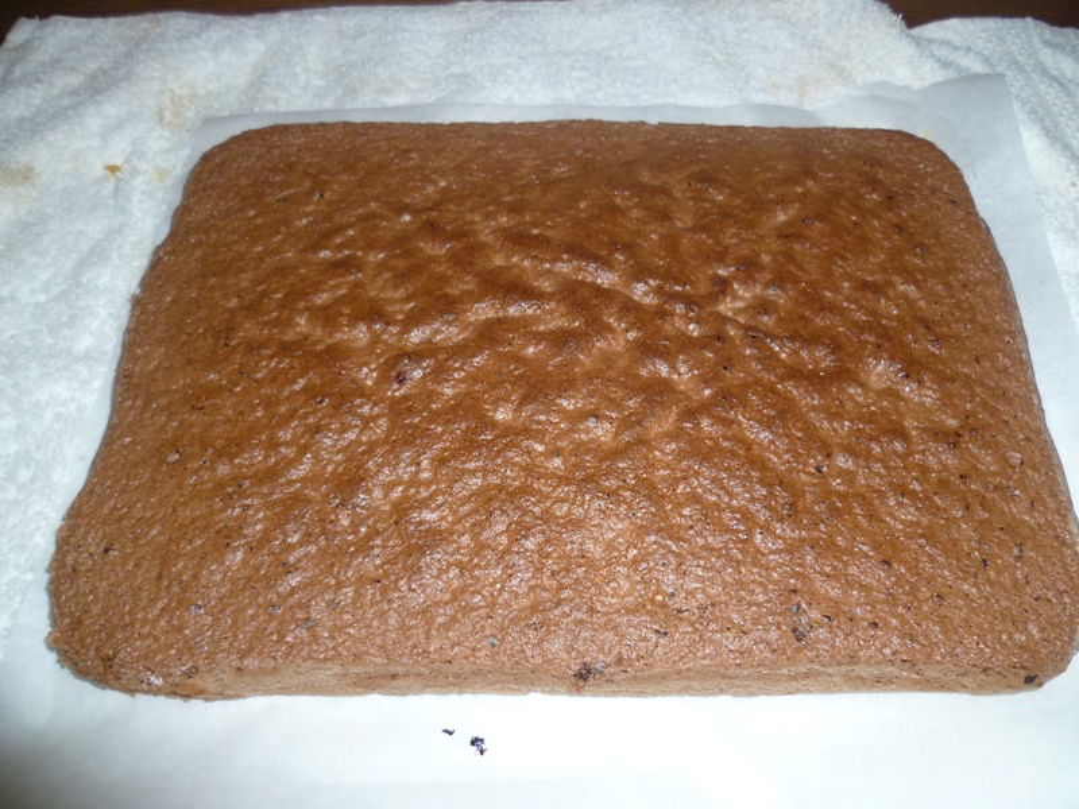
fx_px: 873
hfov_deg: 63.4
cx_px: 540
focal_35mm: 28
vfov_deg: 49.7
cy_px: 404
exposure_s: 1/30
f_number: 2.8
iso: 125
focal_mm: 5
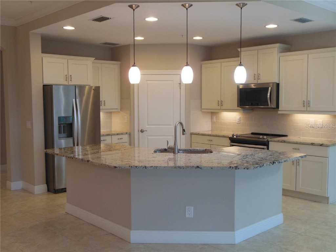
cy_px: 126
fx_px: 369
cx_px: 168
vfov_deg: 37.7
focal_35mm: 38
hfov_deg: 49.0
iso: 200
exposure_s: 1/30
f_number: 3.6
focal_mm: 6.8
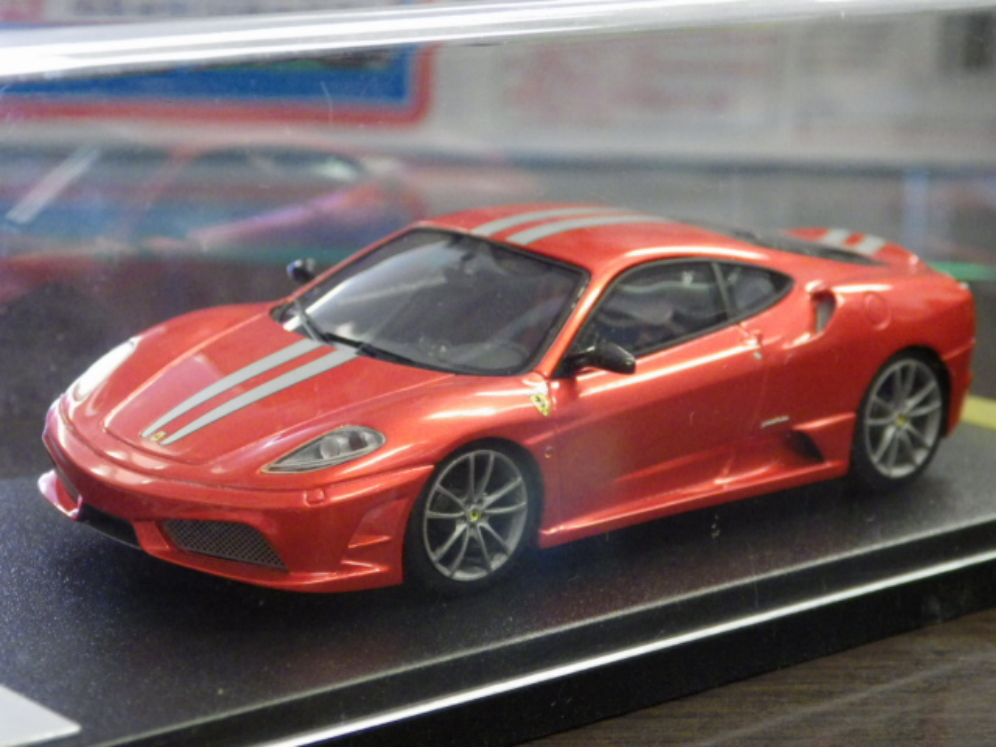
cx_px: 498
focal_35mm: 103
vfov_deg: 14.4
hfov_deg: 19.1
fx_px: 2964
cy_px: 374
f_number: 4.6
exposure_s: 1/30
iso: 1000
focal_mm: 18.4
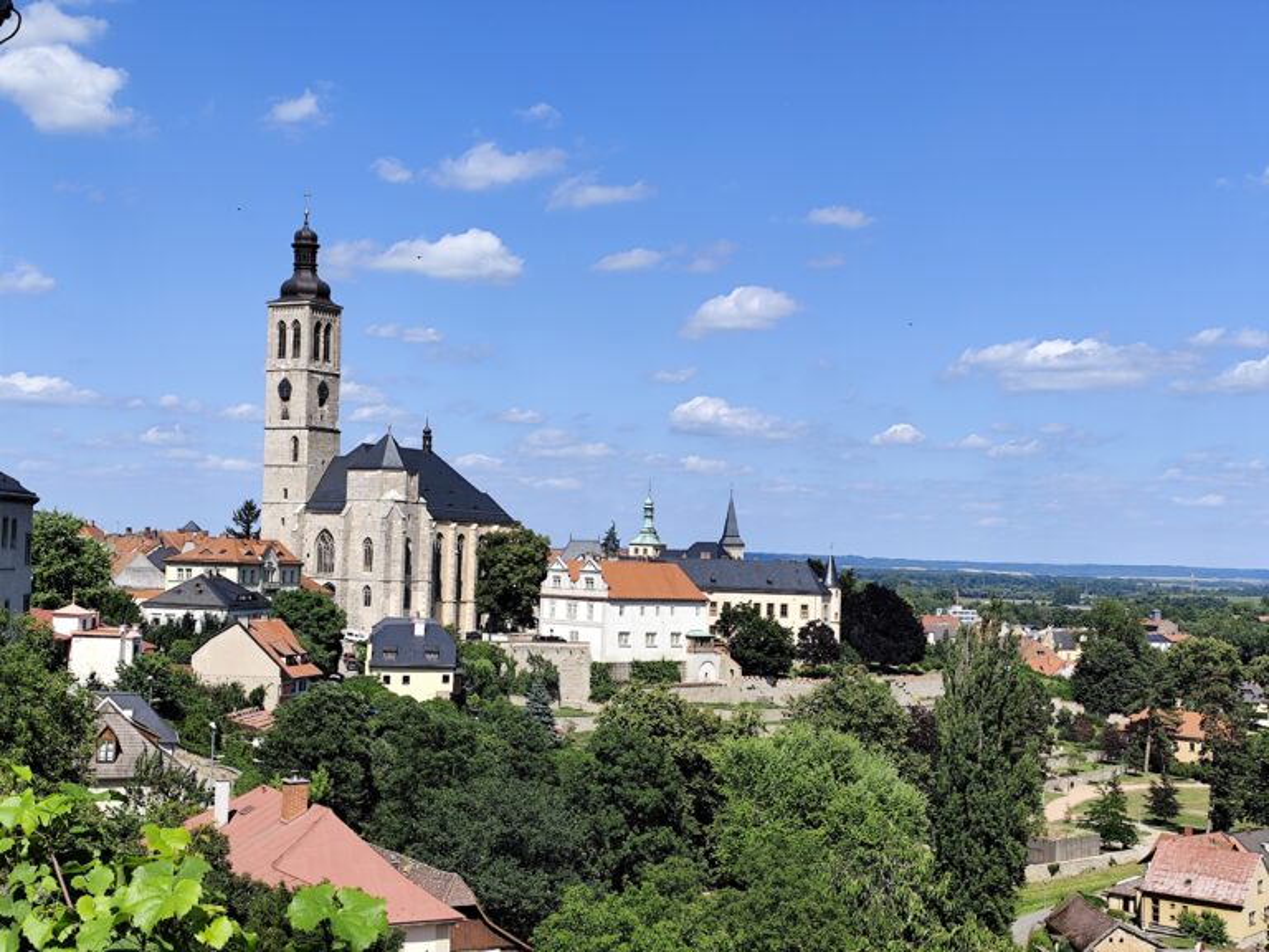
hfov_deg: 41.2
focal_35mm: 46
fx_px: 1686
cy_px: 476
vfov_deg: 31.5
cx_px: 634
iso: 50
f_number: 1.65
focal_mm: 6.19
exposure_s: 1/968
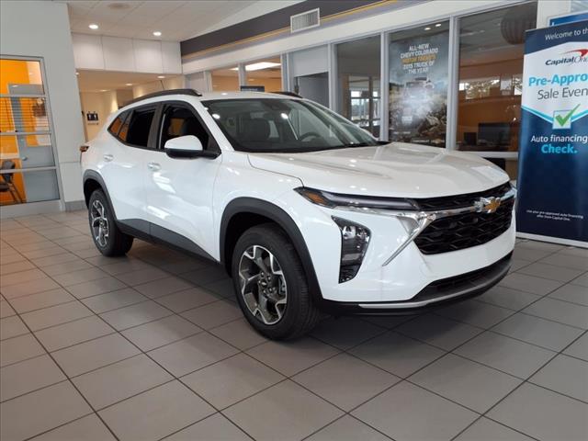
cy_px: 220
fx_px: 459
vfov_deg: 51.4
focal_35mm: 27
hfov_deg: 65.3
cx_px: 294
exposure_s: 1/60.2
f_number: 1.9
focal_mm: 3.58
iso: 64
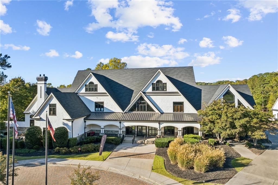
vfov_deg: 57.1
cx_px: 139
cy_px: 92
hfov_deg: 78.6
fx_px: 170
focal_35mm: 22
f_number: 2.8
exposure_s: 1/1250
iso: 100
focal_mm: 8.38
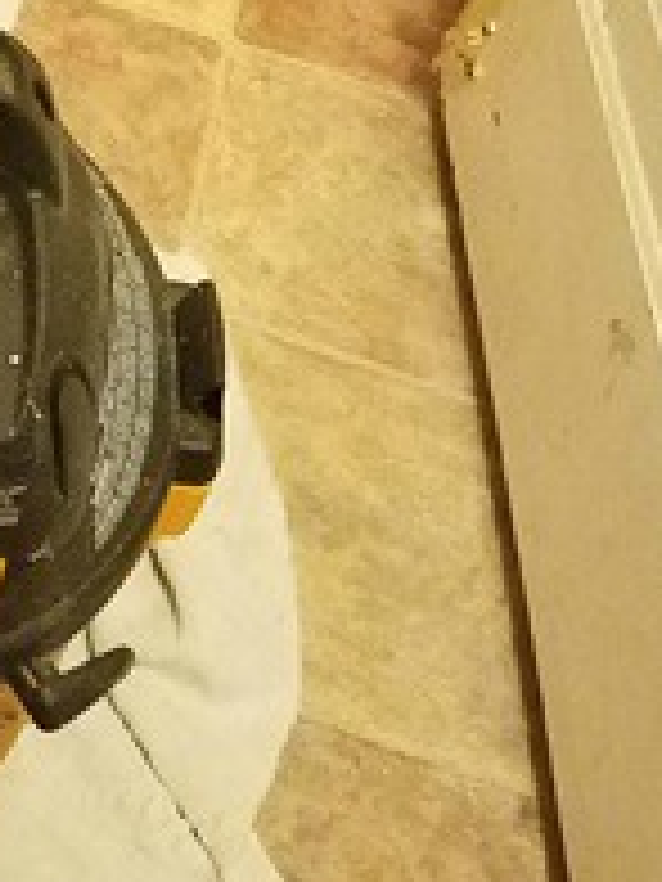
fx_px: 2167
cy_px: -126
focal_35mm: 85
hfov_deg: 16.7
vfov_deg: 21.6
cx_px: -95
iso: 1000
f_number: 1.7
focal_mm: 4.2
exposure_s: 1/60
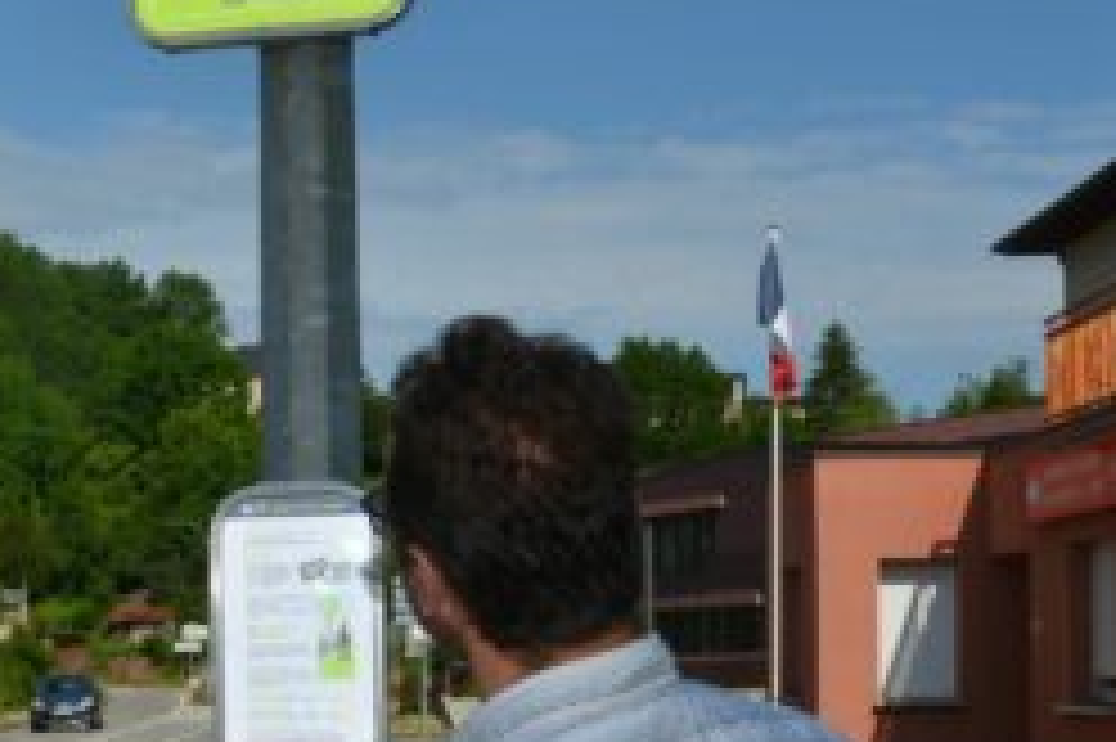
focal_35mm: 76
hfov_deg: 25.1
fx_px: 2361
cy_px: 621
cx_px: -54
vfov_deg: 17.7
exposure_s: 1/250
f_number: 10
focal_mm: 21
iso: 100
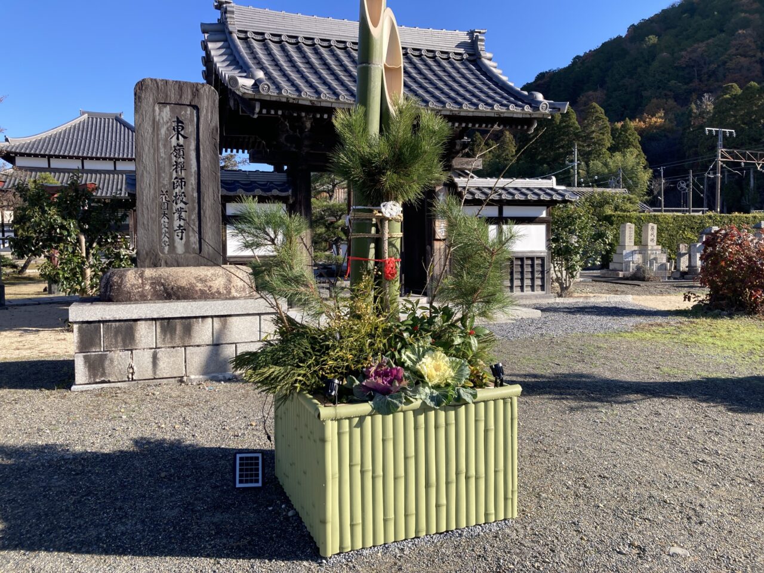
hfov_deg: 63.4
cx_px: 382
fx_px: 618
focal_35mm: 28
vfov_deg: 49.7
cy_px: 286
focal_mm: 3.99
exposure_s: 1/1033
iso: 20
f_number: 1.8
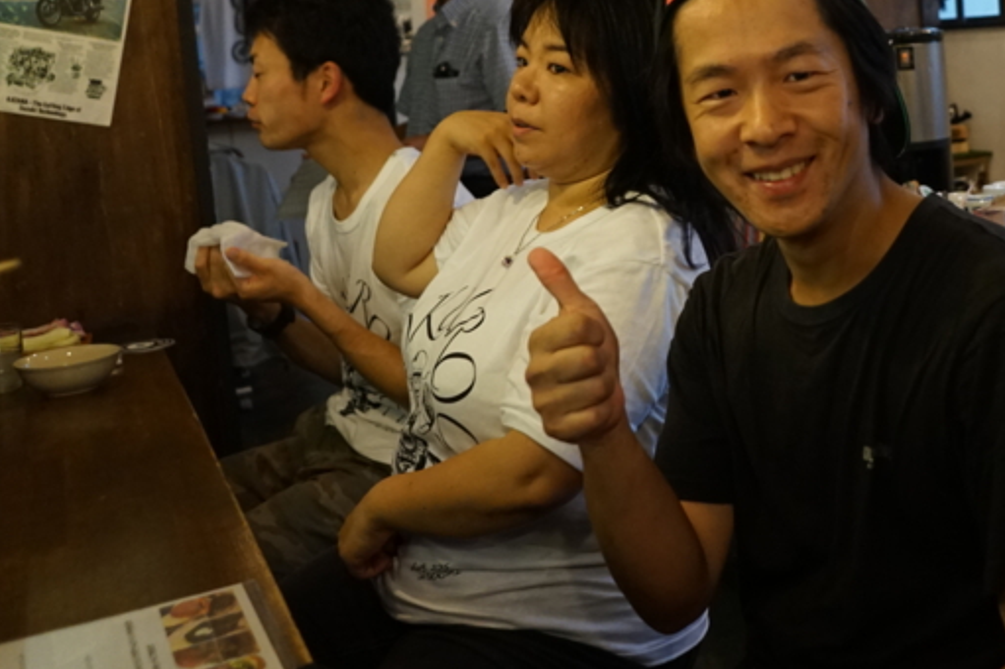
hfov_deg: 40.5
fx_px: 1311
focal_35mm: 47
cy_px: 149
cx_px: 777
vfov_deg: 28.1
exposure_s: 1/200
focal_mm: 20
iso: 1600
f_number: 2.8
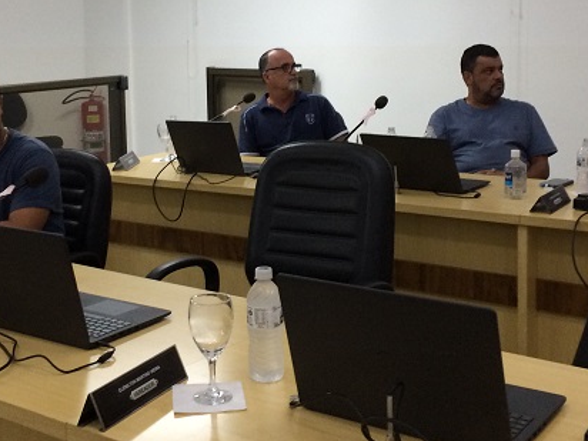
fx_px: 917
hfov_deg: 35.5
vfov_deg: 26.8
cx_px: 258
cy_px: 124
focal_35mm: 54
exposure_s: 1/30
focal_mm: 4.15
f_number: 2.2
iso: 125
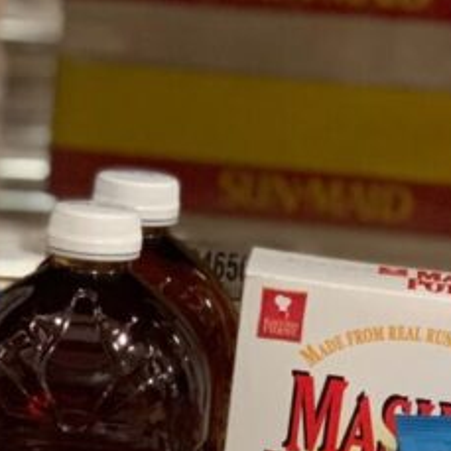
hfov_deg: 9.6
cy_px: 600
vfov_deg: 9.5
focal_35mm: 181
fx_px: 2668
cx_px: -20
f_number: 2.4
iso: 400
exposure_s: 1/48
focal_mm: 6
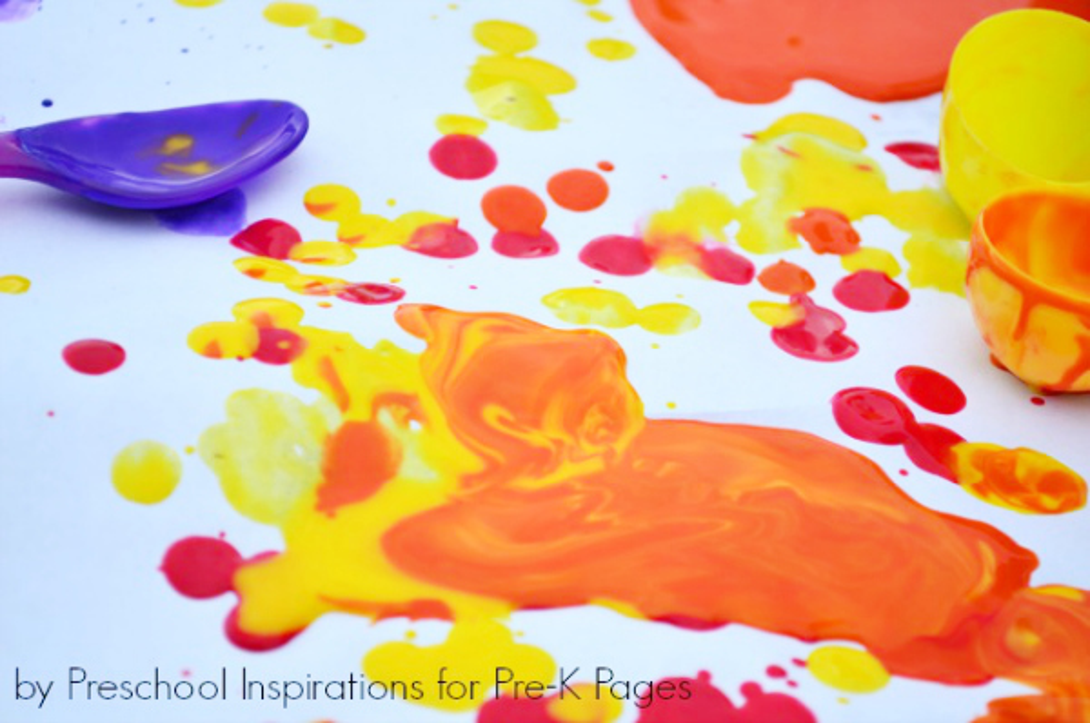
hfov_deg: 24.7
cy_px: 362
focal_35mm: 82
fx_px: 2494
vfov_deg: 16.5
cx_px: 545
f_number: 5.6
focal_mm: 55
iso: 100
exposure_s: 1/250
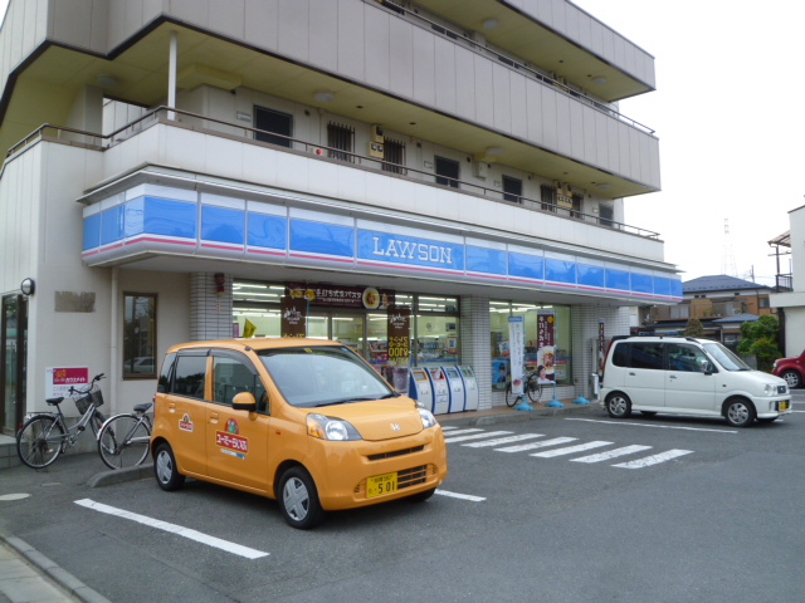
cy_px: 302
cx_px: 402
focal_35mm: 31
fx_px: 721
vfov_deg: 45.4
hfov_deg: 58.4
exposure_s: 1/50
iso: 80
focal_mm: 5.5
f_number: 3.1
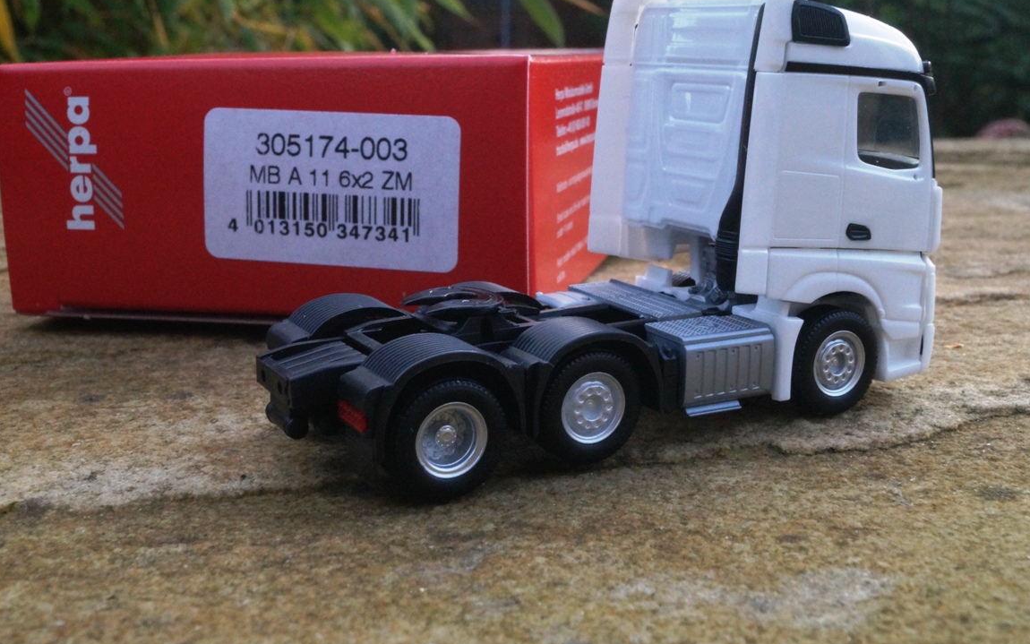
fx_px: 1291
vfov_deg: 28.0
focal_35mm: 46
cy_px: 305
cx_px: 516
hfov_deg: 43.5
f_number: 22
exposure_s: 1/60
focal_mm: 30
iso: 2000
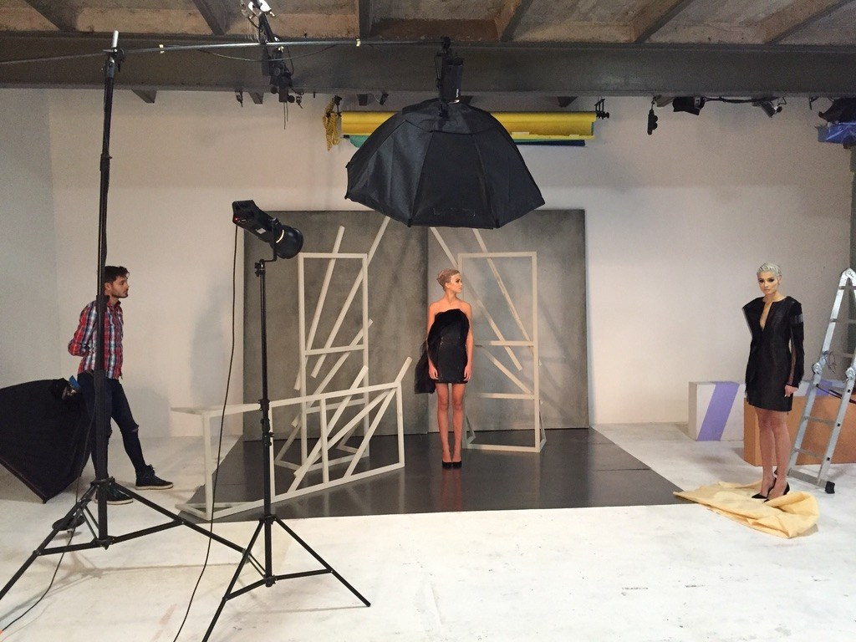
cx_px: 428
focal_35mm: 29
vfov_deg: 48.2
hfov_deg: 61.7
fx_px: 717
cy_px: 321
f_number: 2.2
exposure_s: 1/33
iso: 320
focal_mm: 4.15
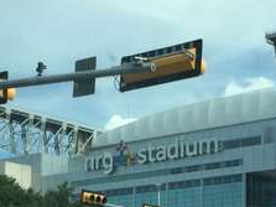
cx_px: 205
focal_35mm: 104
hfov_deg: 18.8
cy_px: 247
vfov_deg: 13.8
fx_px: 829
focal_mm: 4.15
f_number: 2.2
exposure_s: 1/1464
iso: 32
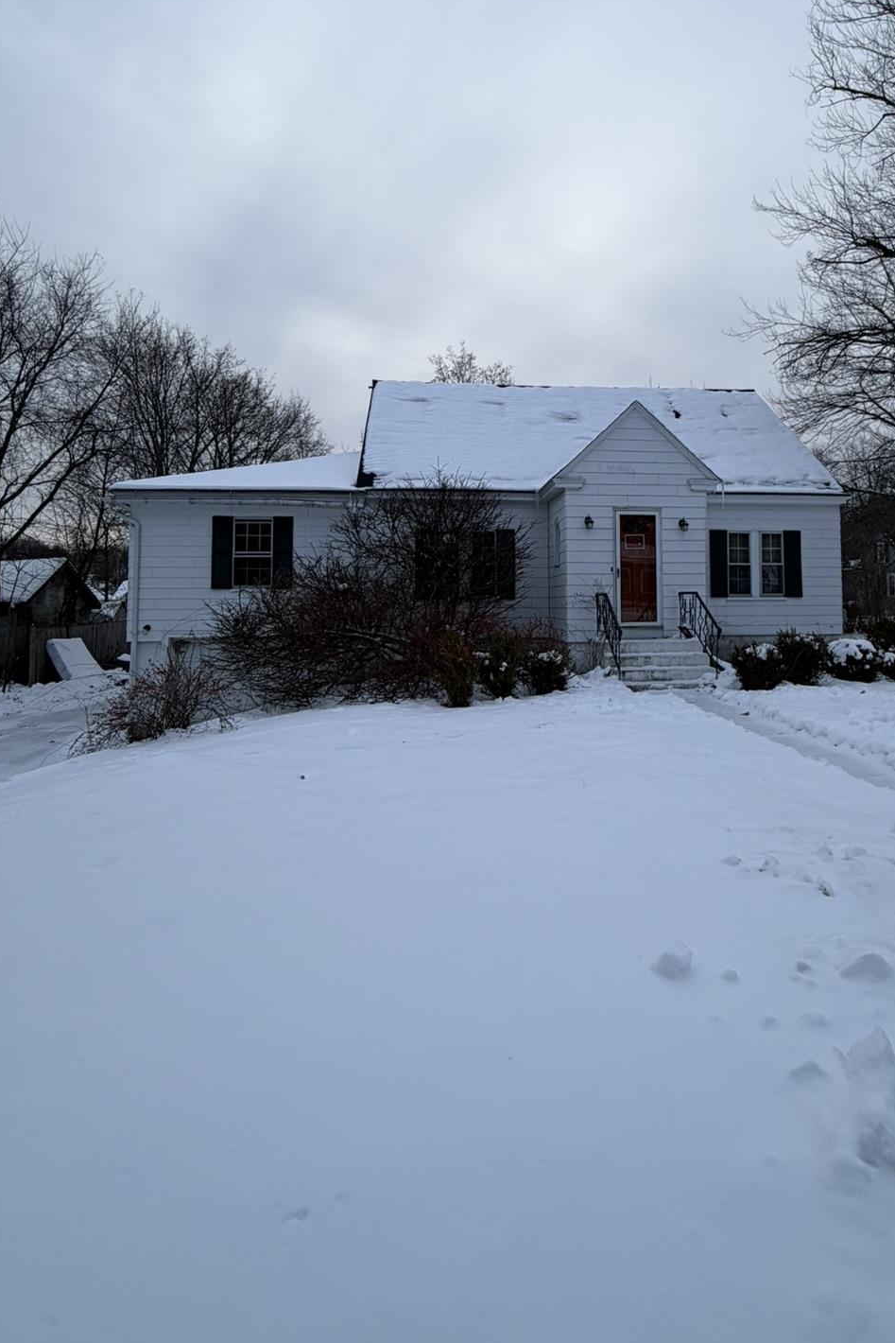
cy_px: 562
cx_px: 524
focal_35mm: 21
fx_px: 783
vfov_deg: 80.6
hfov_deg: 59.2
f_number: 2.2
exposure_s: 1/138
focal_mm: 2.22
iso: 40
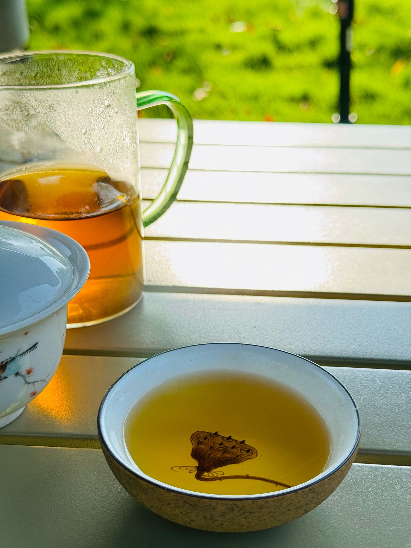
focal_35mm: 48
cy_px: 274
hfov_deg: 30.3
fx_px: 760
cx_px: 206
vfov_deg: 39.7
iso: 64
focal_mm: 6.86
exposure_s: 1/527
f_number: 1.78
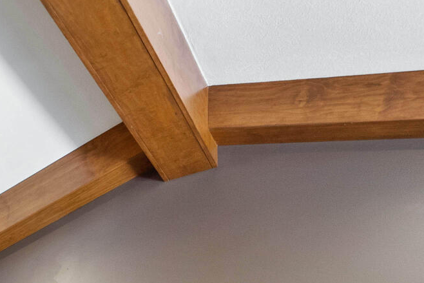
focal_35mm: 73
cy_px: 607
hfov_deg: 20.9
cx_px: -300
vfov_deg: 14.6
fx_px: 859
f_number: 2.8
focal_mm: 16
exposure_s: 1/30
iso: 250
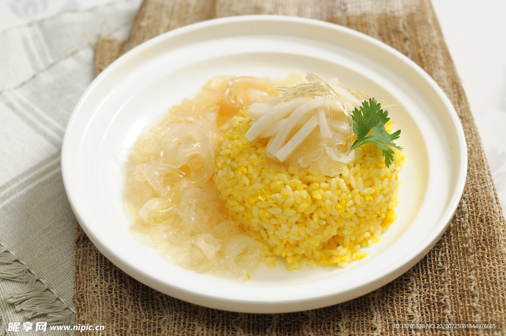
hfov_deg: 27.0
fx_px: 1053
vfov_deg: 18.1
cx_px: 253
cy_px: 168
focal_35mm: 75
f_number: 4
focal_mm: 50
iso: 200
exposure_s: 1/200
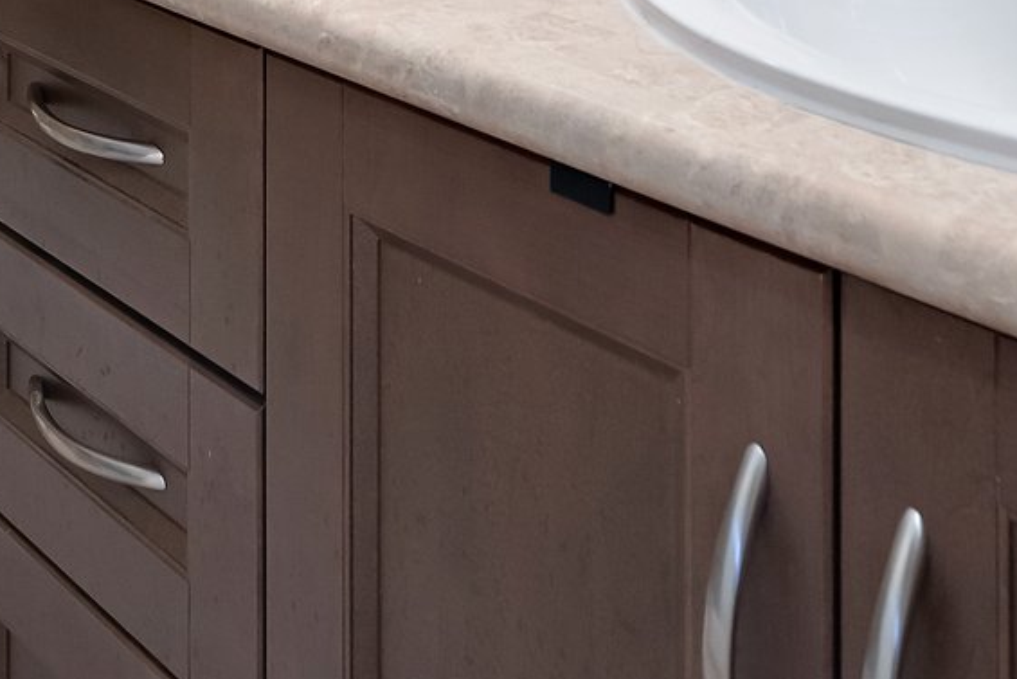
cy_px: -529
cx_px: 175
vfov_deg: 18.5
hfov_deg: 33.3
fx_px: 1639
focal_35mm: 58
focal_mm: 16
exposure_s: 1/5
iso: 1600
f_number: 8
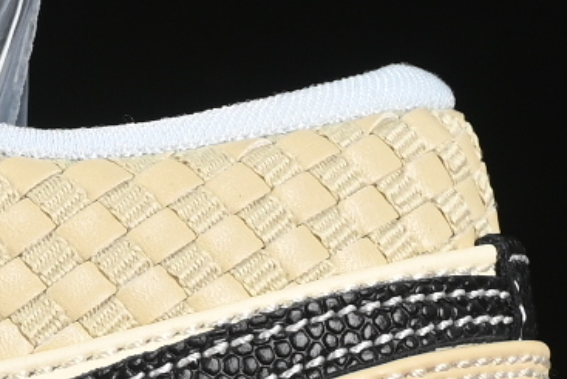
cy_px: 212
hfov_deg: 3.6
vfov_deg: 2.4
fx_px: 8965
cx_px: -794
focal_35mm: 569
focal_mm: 50
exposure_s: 1/60
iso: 160
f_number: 7.1
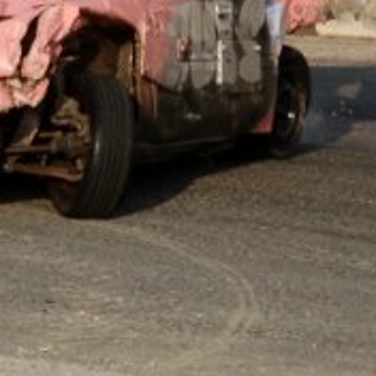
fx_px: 6611
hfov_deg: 3.3
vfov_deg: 3.3
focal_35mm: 538
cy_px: -56
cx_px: 132
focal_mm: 116
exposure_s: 1/1000
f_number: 6
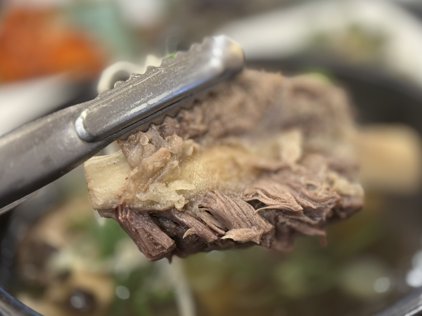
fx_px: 817
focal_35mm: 67
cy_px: 154
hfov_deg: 28.9
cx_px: 248
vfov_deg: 21.9
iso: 125
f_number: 1.78
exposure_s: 1/60
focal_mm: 6.76
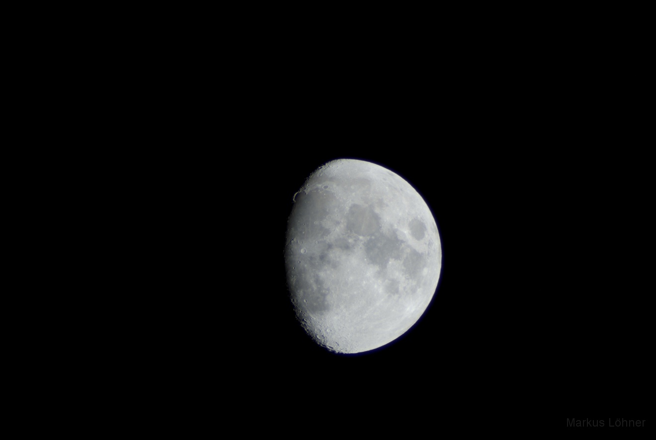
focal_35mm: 1200
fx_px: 21896
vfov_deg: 1.1
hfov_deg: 1.7
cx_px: 328
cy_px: 220
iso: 100
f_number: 5
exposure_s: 1/125
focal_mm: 800
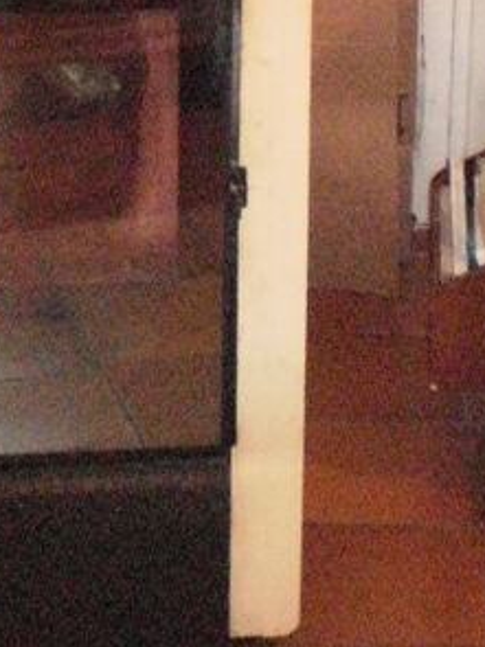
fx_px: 2281
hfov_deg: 12.1
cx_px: 125
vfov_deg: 15.4
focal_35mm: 122
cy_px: -184
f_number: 3.1
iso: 800
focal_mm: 6.3
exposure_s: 1/30
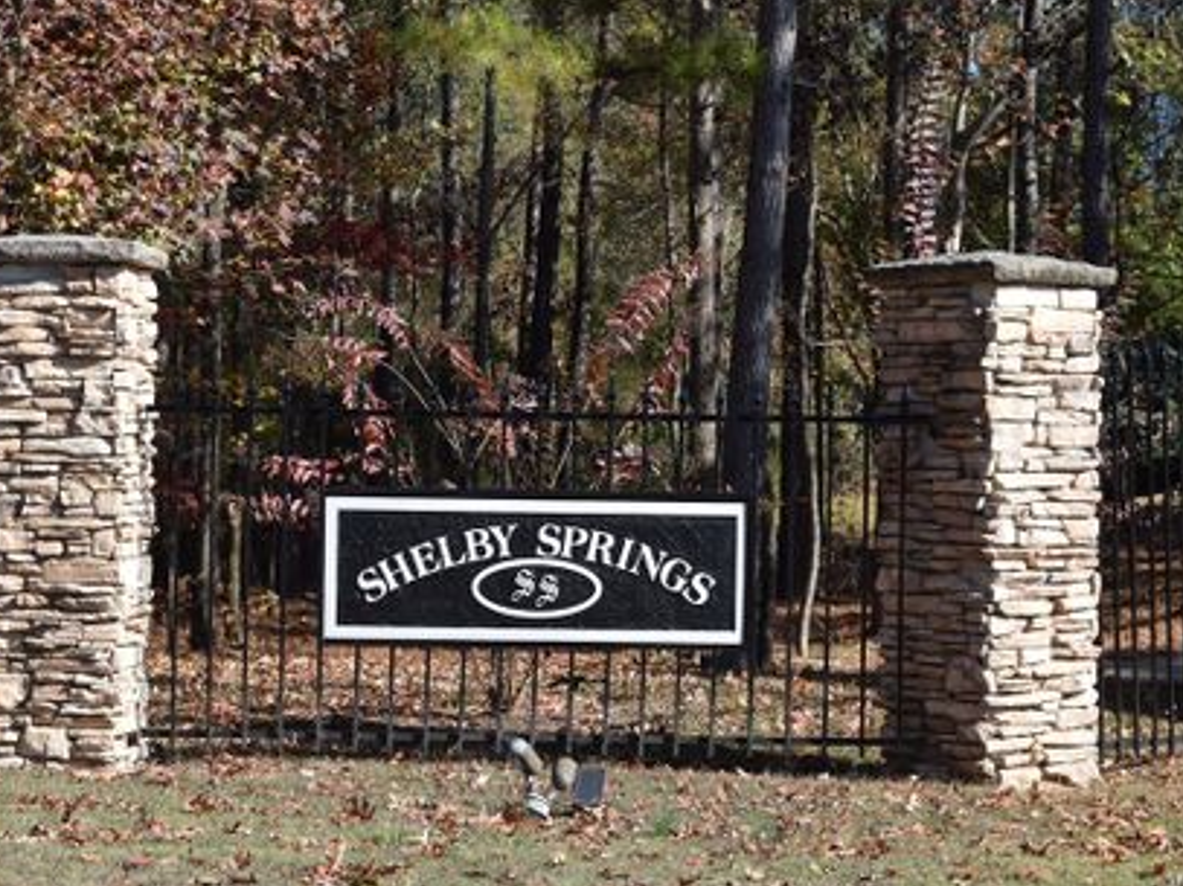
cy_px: 420
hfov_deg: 23.0
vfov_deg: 17.4
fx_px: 2904
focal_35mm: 85
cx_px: 544
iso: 200
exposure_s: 1/320
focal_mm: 48
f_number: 9
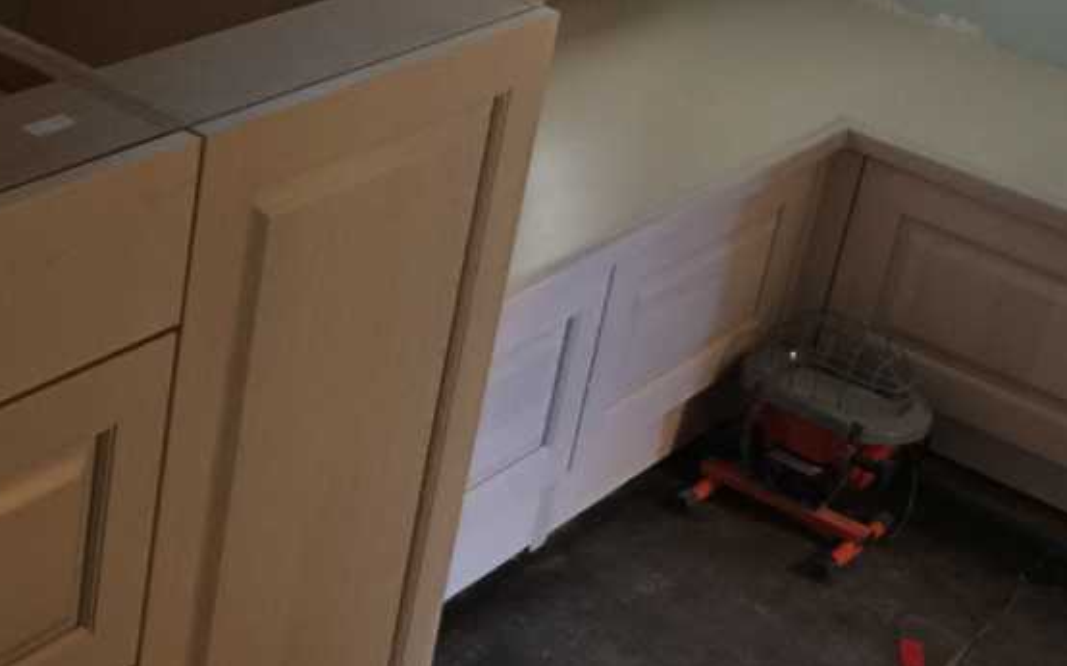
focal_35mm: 74
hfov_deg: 27.4
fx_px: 2151
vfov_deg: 17.6
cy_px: 283
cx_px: 236
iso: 100
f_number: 2.2
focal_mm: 4.15
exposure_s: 1/4
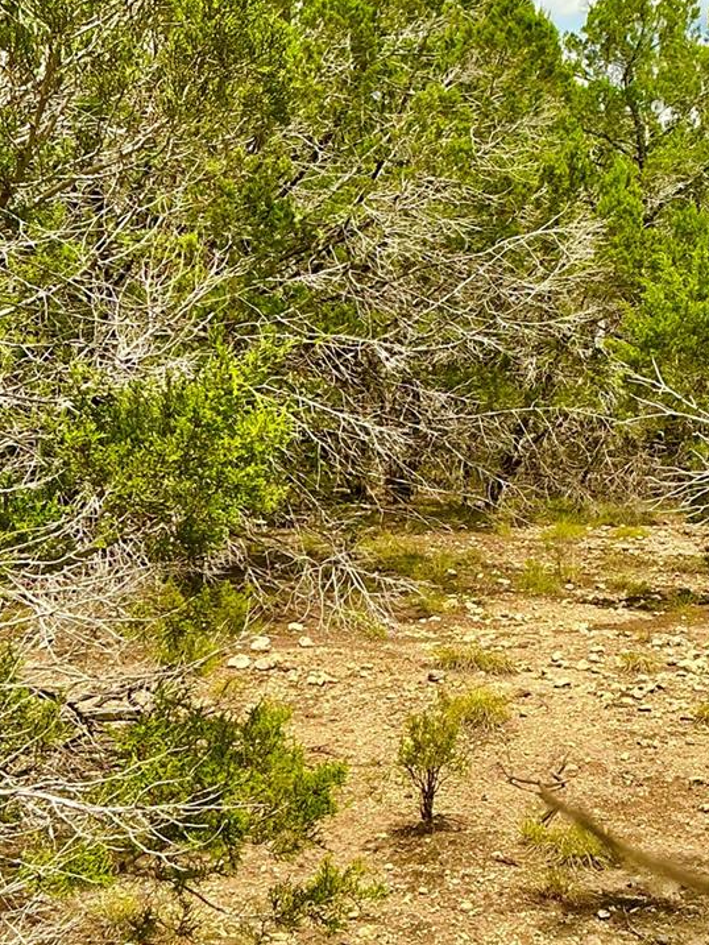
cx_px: 419
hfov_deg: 24.4
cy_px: 492
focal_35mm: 60
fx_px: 1638
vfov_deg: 32.2
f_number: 1.8
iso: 25
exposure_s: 1/1412
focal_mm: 3
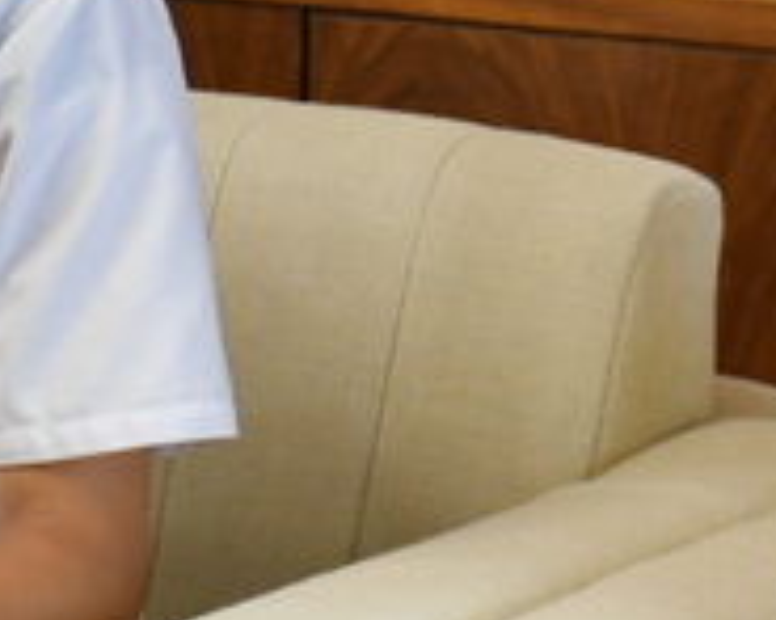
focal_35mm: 335
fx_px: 7690
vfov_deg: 4.6
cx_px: 1331
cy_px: 51
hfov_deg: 5.7
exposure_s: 1/200
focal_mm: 60
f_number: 5
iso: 3200
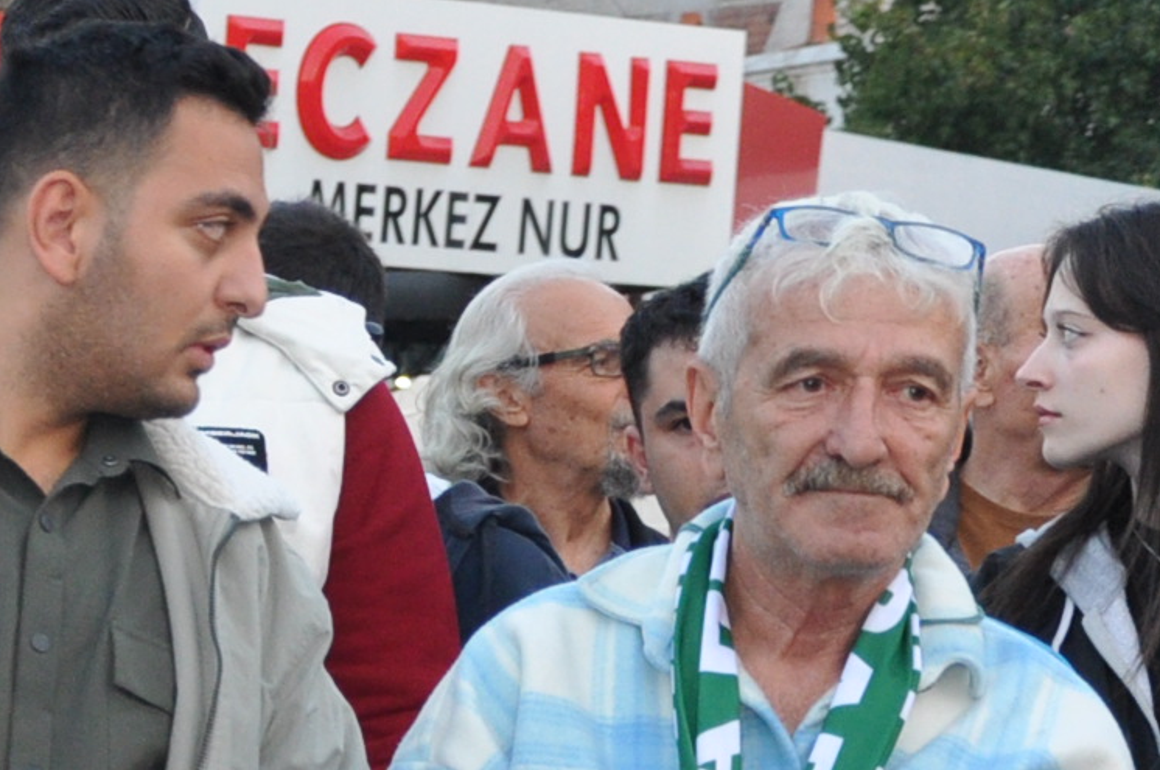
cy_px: 590
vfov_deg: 6.6
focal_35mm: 207
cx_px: -935
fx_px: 6660
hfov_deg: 9.5
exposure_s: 1/125
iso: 720
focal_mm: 32
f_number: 4.2
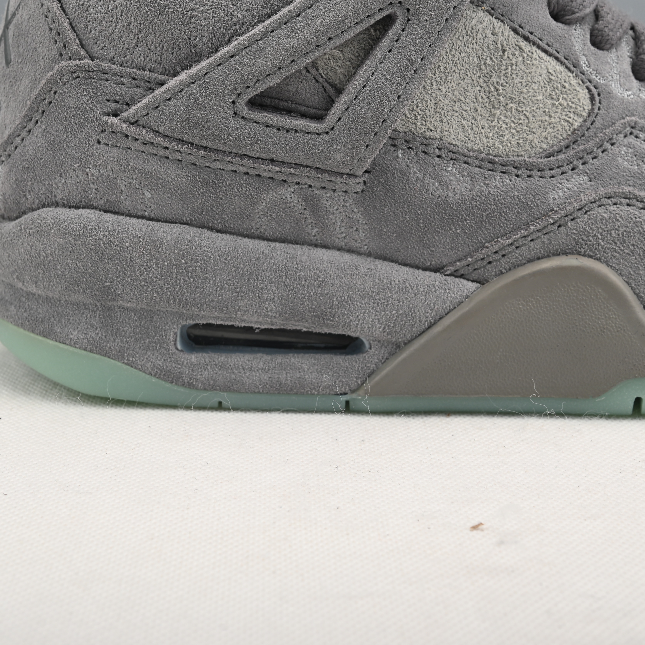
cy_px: 285
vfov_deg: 29.5
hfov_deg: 29.5
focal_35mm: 58
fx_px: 1223
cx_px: 299
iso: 100
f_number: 11
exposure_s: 1/200
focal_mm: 38
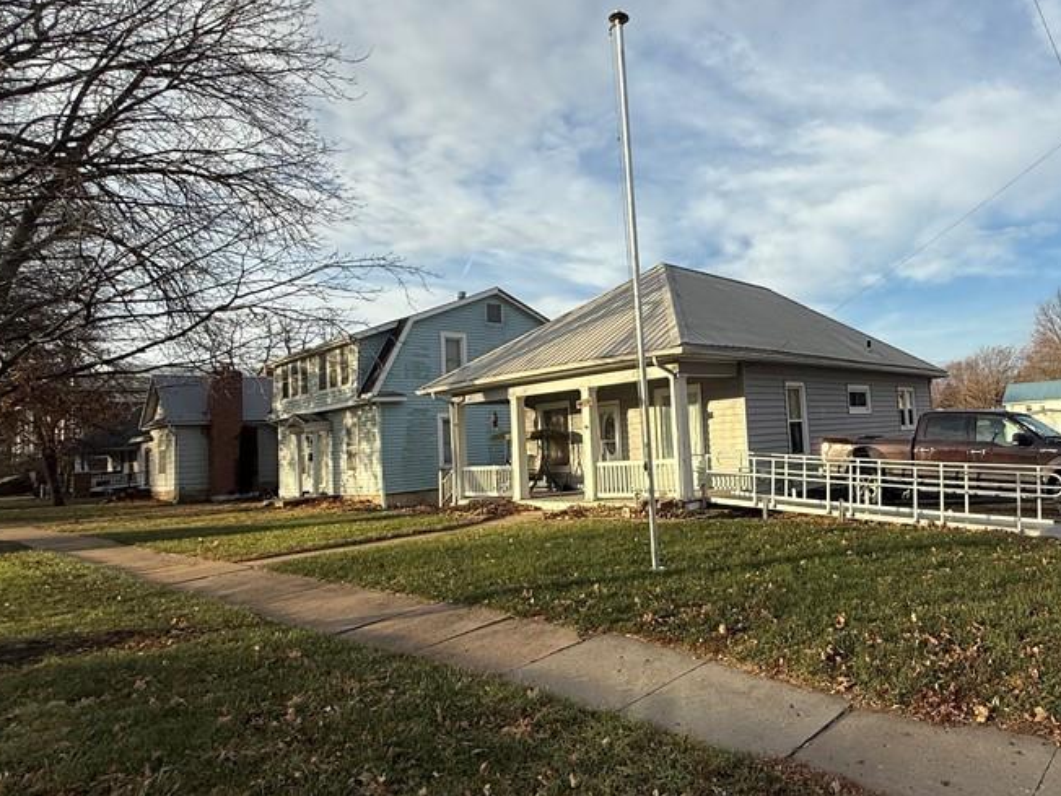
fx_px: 674
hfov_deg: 72.5
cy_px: 383
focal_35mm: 22
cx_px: 758
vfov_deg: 61.1
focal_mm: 2.22
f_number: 2.2
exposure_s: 1/1497
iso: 50
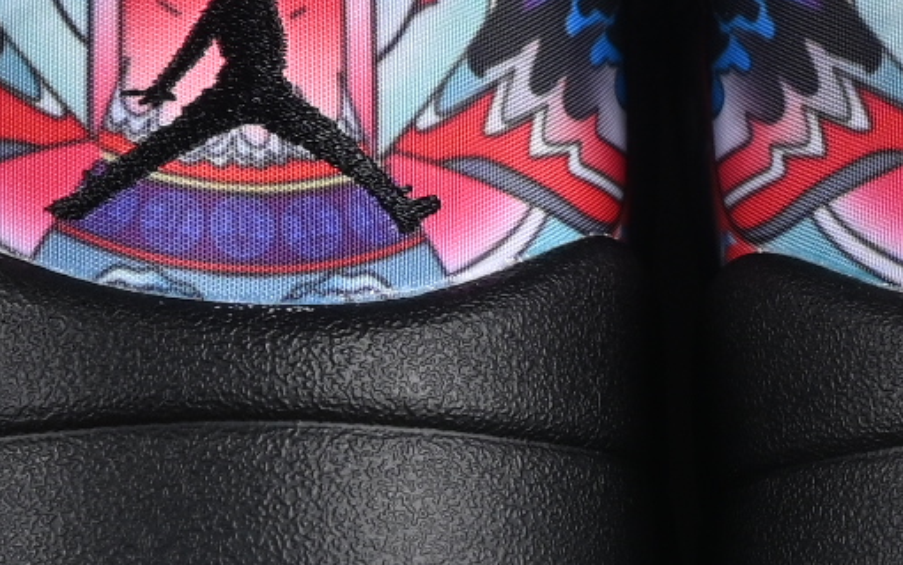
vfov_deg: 3.1
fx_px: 10264
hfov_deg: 5.0
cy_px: -188
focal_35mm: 417
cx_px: 726
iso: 160
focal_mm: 50
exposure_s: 1/60
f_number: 6.3
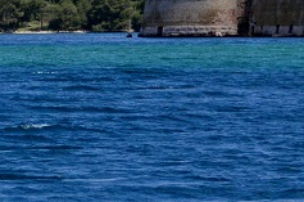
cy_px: 7
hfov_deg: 4.6
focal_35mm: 442
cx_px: -206
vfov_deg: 3.1
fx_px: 3725
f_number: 4.5
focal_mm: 70
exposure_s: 1/8000
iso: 1000
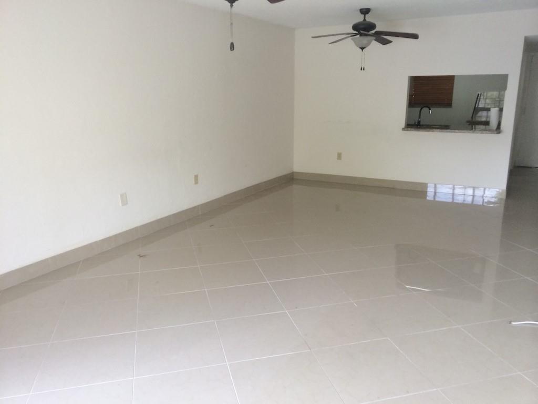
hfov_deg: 60.0
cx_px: 269
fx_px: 466
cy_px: 202
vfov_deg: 46.8
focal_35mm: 30
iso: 40
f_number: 2.2
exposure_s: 1/30
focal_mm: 4.12
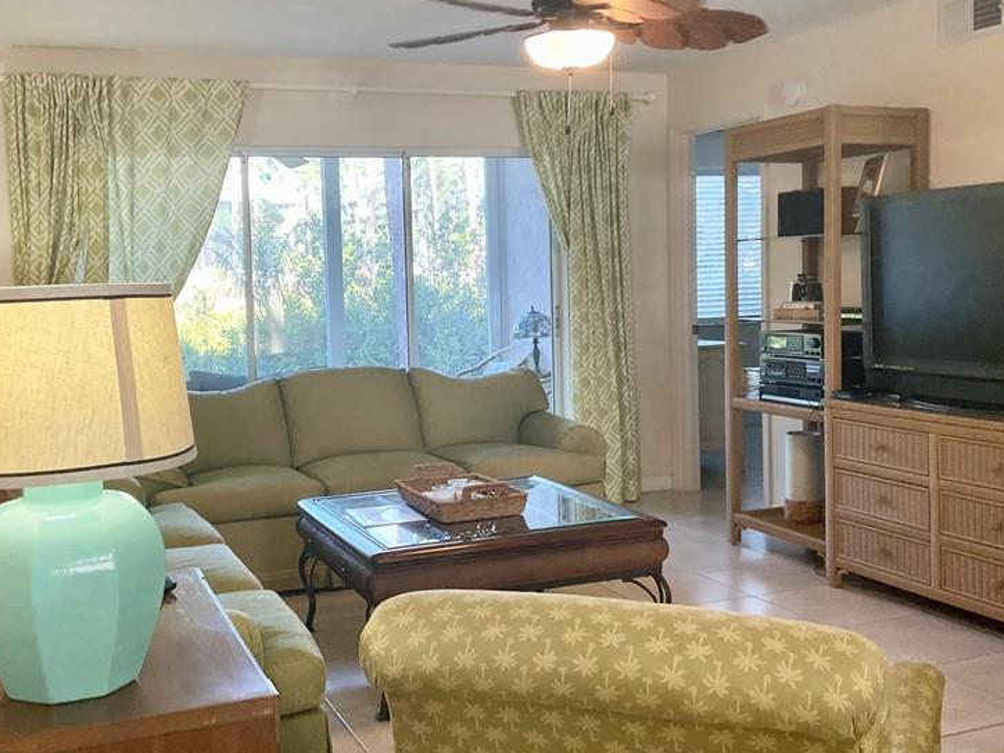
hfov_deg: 45.7
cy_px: 344
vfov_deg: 35.1
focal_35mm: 41
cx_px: 453
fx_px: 1189
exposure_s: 1/60
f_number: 1.8
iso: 100
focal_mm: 3
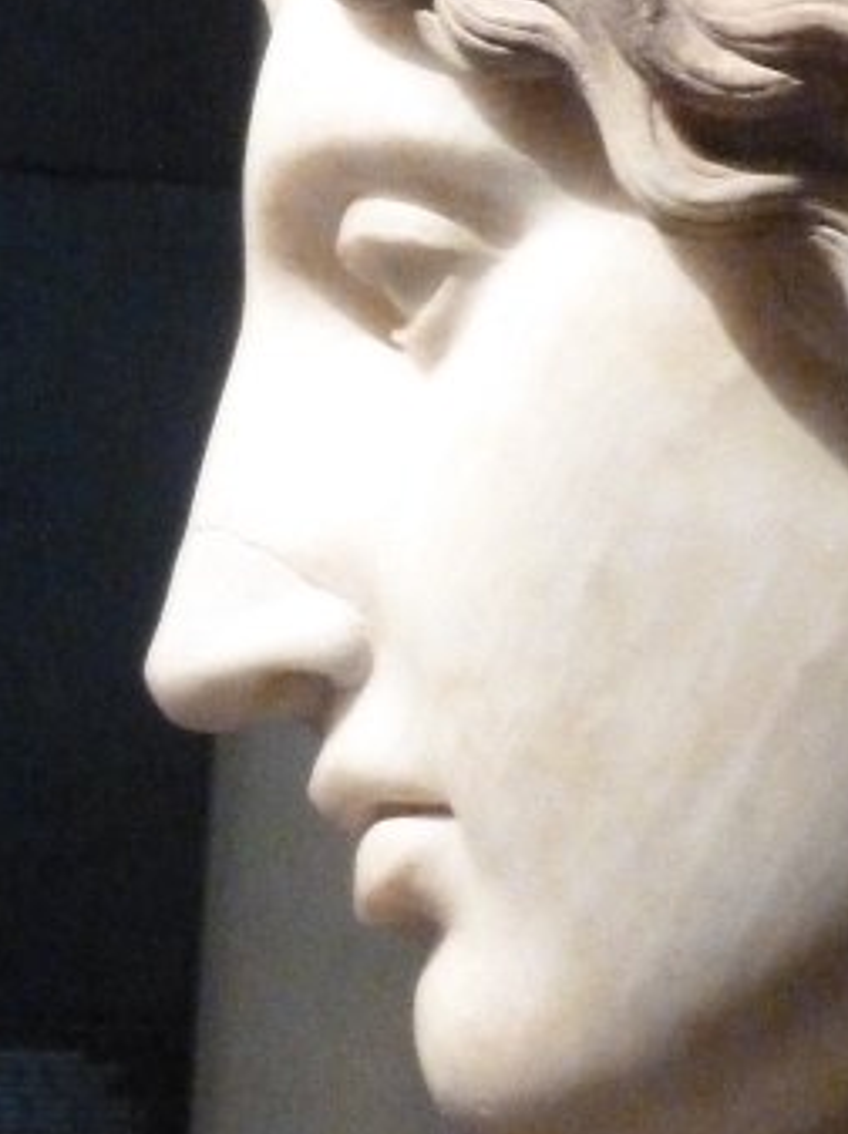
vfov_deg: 13.5
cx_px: 993
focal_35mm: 146
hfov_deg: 10.0
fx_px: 4778
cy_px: 411
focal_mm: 7.9
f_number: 3.8
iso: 1250
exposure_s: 1/15
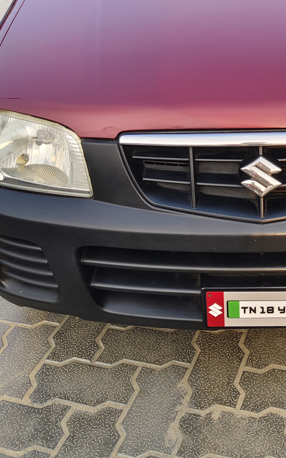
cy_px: 118
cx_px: 258
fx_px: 611
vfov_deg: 40.0
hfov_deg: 25.5
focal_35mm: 49
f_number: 1.88
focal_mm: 5.56
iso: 67
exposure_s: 1/217
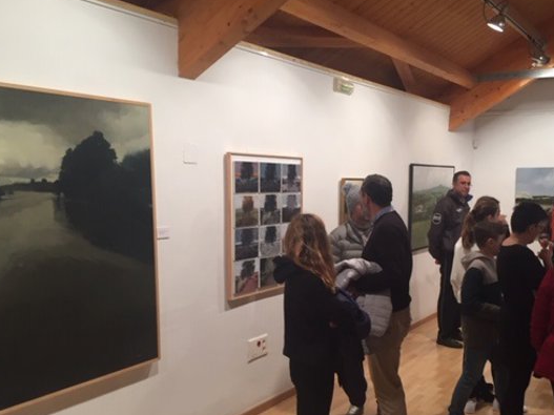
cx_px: 334
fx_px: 608
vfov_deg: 37.5
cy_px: 256
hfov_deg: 48.7
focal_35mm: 38
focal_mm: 4.15
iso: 100
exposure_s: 1/33
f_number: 2.2
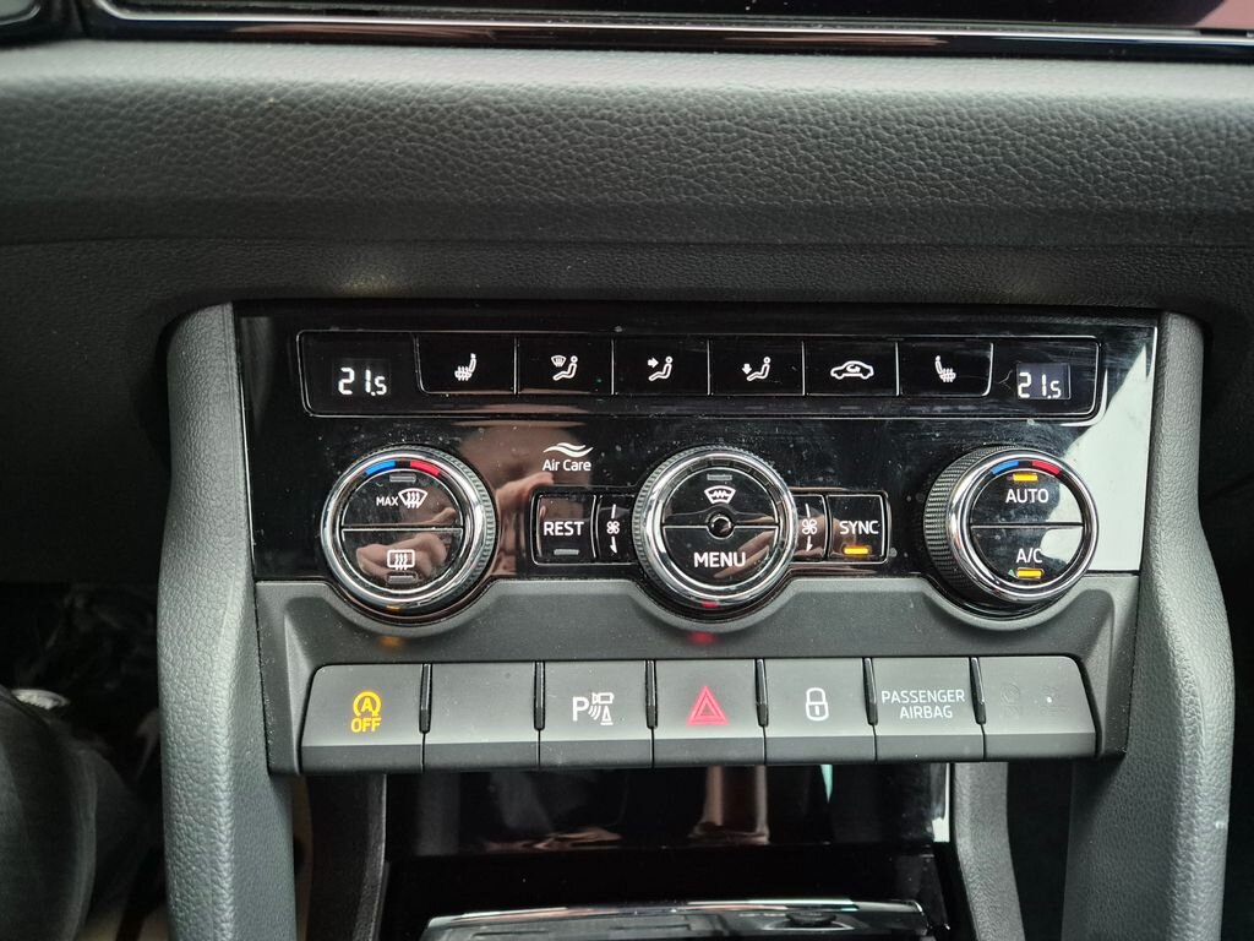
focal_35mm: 23
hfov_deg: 73.9
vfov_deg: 58.9
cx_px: 627
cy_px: 470
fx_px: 833
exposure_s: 1/50
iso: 1600
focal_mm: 5.4
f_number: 1.8
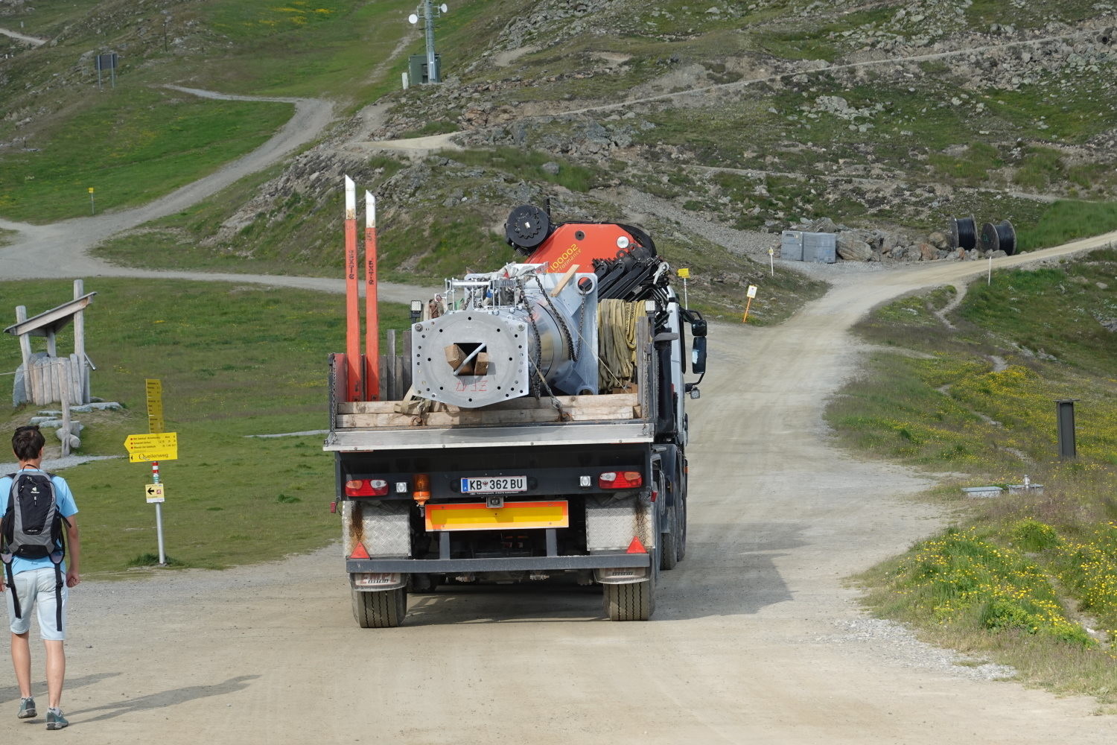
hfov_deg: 18.4
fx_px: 3444
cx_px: 558
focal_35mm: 111
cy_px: 372
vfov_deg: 12.3
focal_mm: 40.37
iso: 125
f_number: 6.3
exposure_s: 1/200
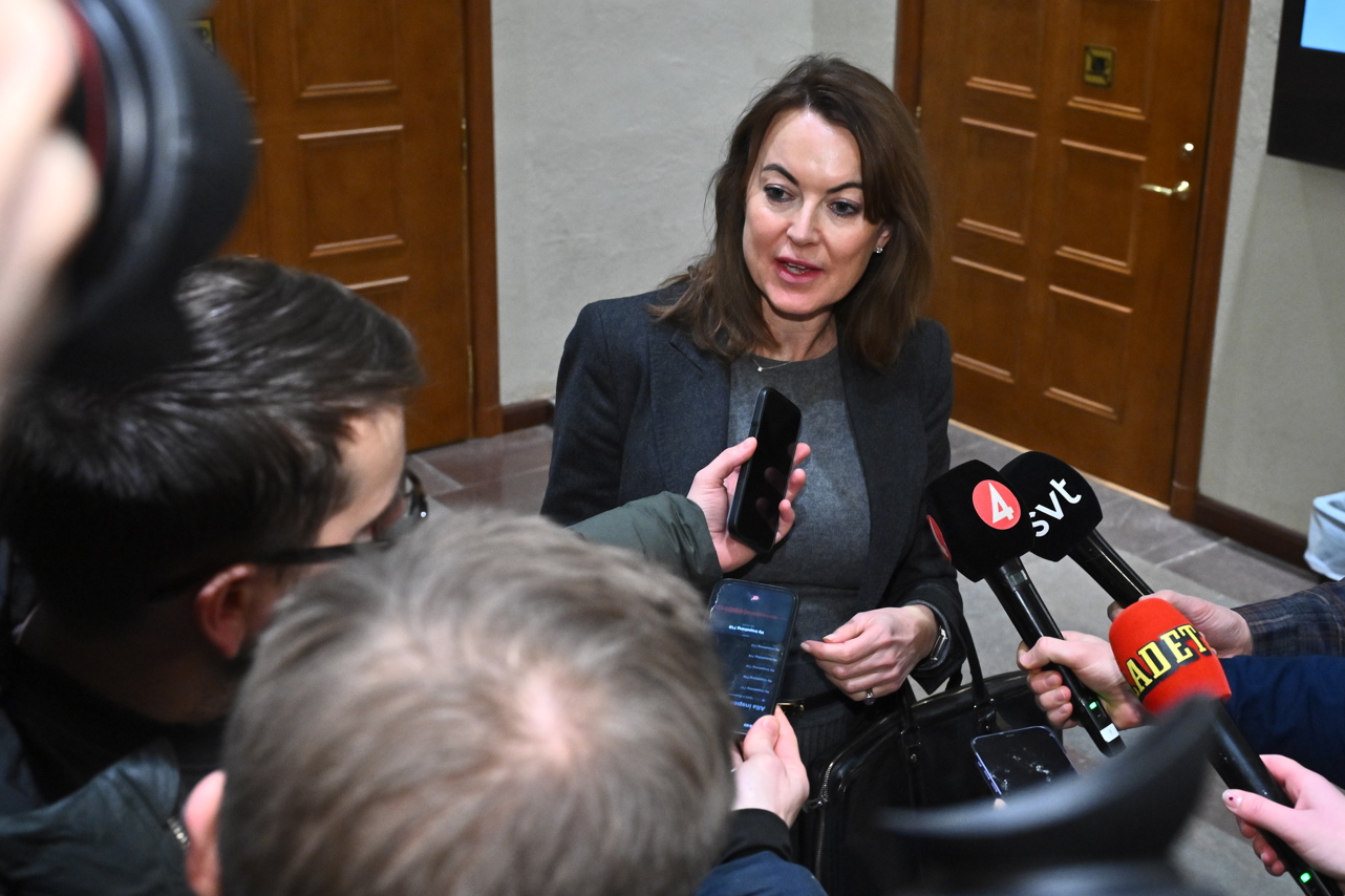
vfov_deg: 37.3
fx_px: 1327
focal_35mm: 36
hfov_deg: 53.7
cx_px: 660
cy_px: 435
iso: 4000
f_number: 5
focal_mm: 33.5
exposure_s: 1/200
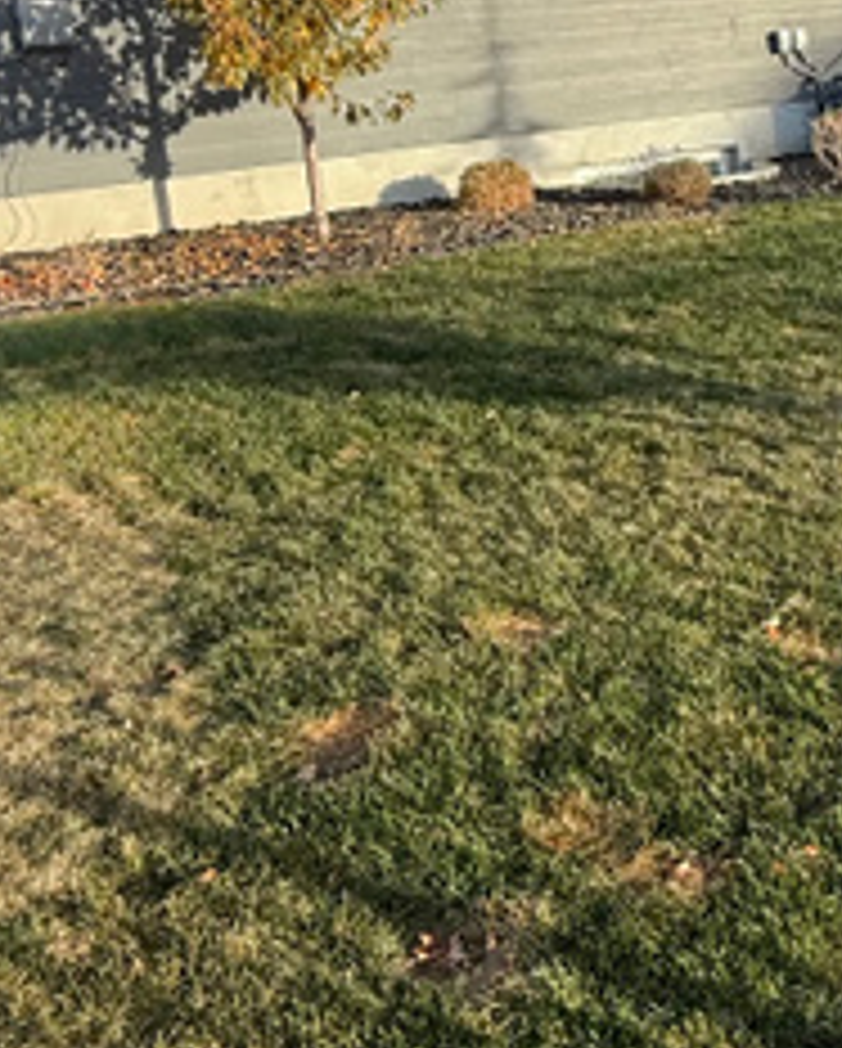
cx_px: 946
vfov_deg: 39.4
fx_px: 1399
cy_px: 198
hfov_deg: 29.8
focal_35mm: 45
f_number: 2.2
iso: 50
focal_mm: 2.22
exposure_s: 1/535
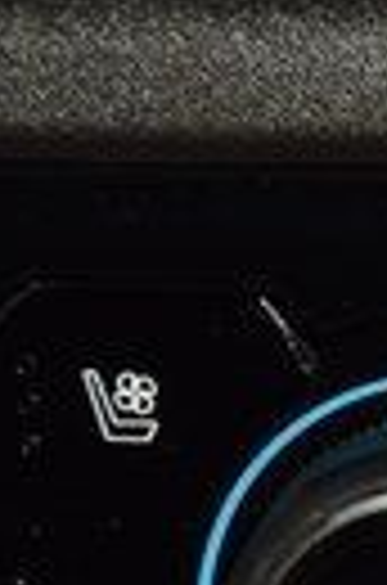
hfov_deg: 2.6
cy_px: 758
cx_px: 1242
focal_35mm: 519
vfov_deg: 4.0
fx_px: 8413
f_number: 8
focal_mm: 70
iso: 100
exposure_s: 1/125
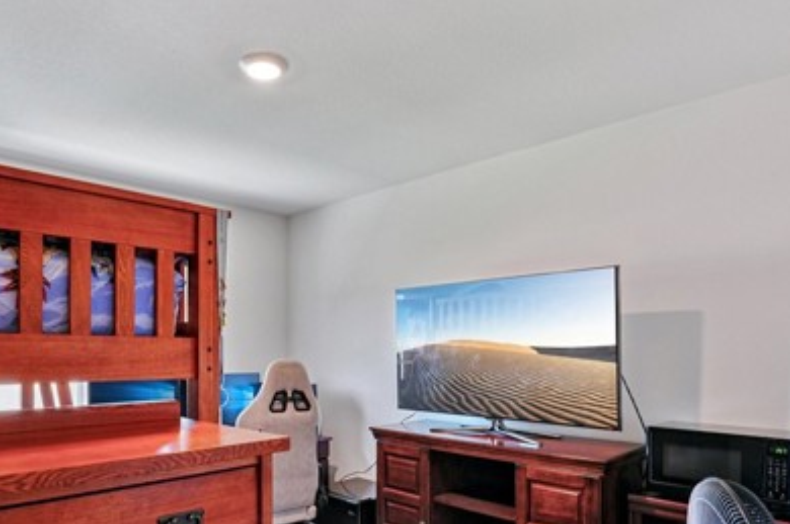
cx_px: 350
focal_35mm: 23
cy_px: 332
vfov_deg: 54.3
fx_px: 504
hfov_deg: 75.9
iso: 400
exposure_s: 1/15
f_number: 8
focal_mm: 14
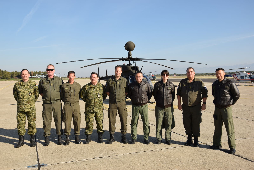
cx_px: 127
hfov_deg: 57.2
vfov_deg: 40.0
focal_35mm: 33
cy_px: 85
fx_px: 233
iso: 100
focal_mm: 22
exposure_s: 1/250
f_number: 8
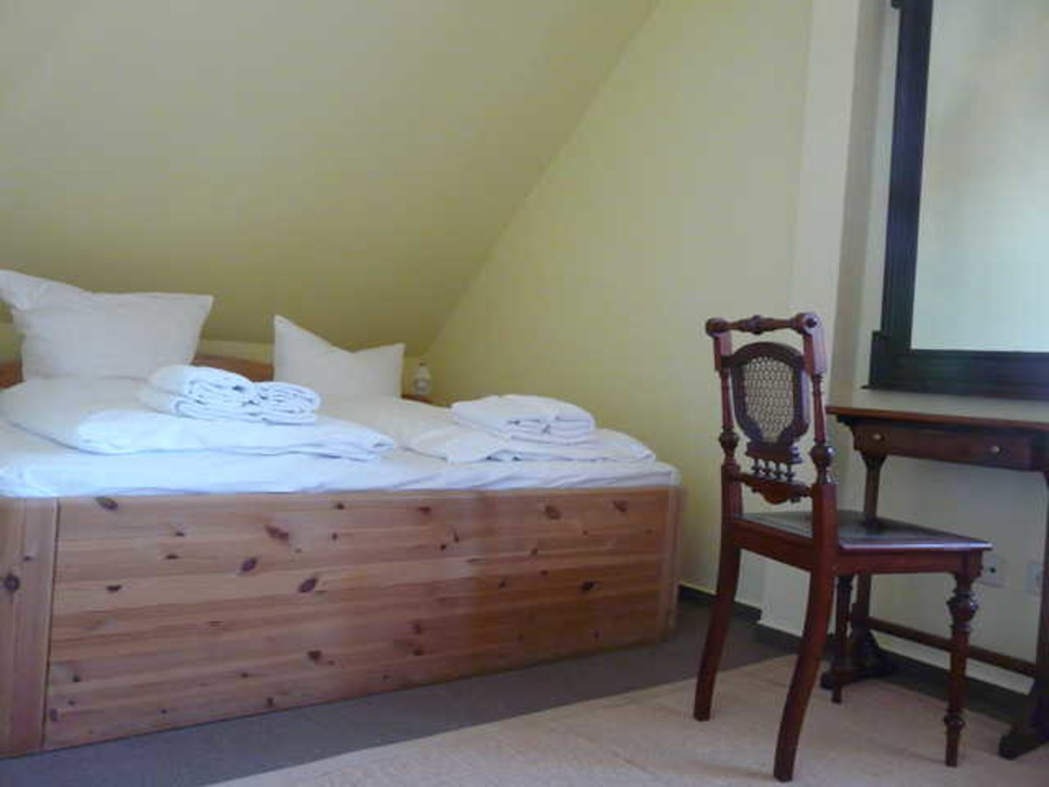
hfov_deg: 63.4
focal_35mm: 28
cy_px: 394
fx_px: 849
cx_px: 524
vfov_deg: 49.7
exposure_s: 1/30
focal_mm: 4.6
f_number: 2.8
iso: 400
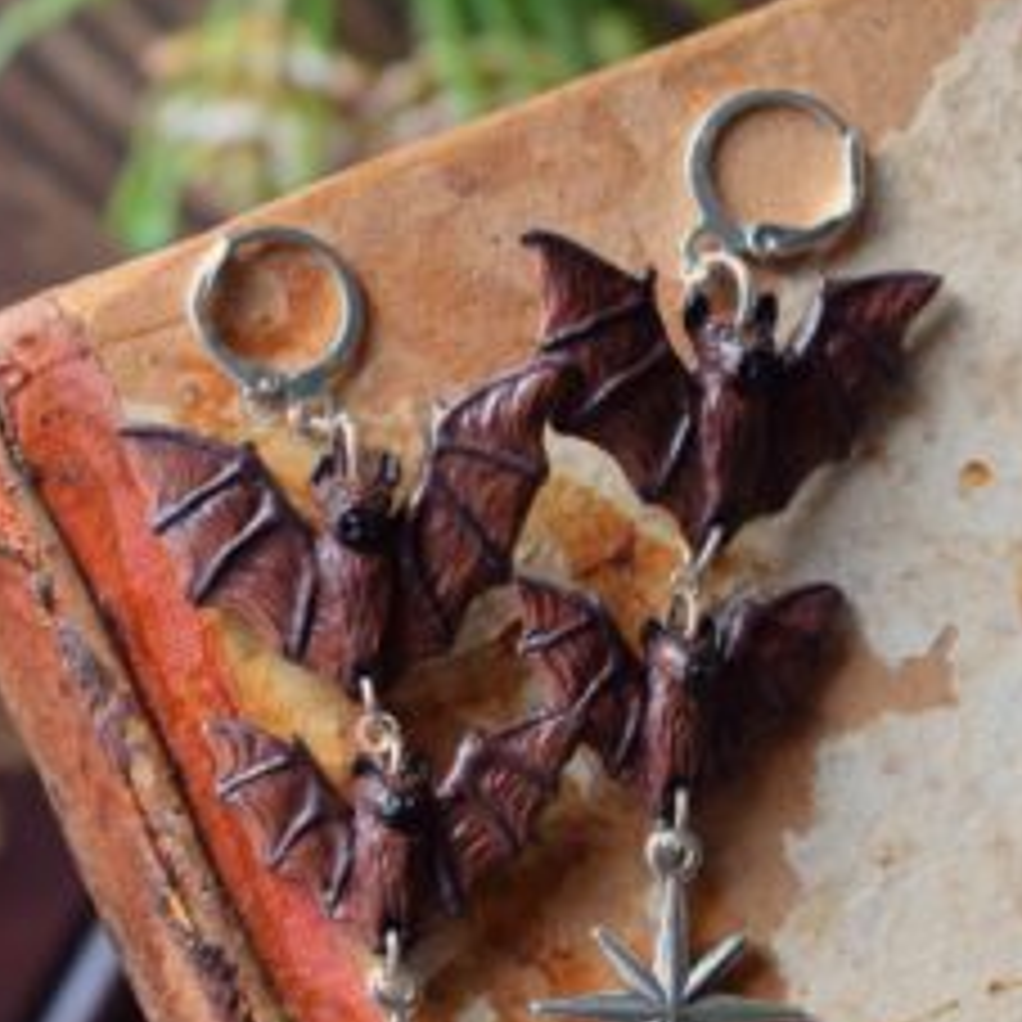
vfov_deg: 14.9
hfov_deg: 14.9
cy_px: 594
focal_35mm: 117
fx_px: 3908
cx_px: 479
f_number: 5.6
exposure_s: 1/60
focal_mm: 52
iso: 1600
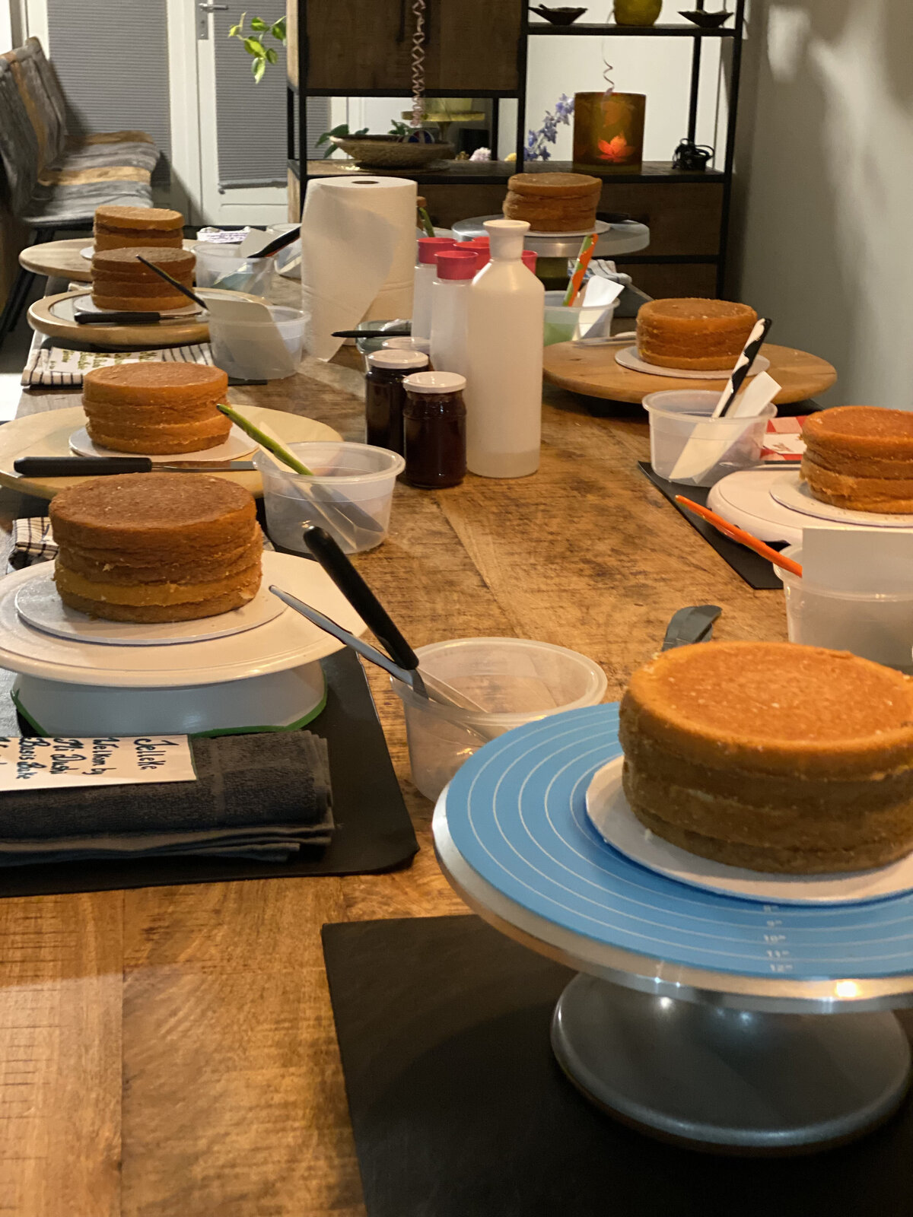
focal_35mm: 52
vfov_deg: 36.8
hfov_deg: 28.0
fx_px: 1829
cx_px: 456
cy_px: 608
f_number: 2
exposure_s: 1/20
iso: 400
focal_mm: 6
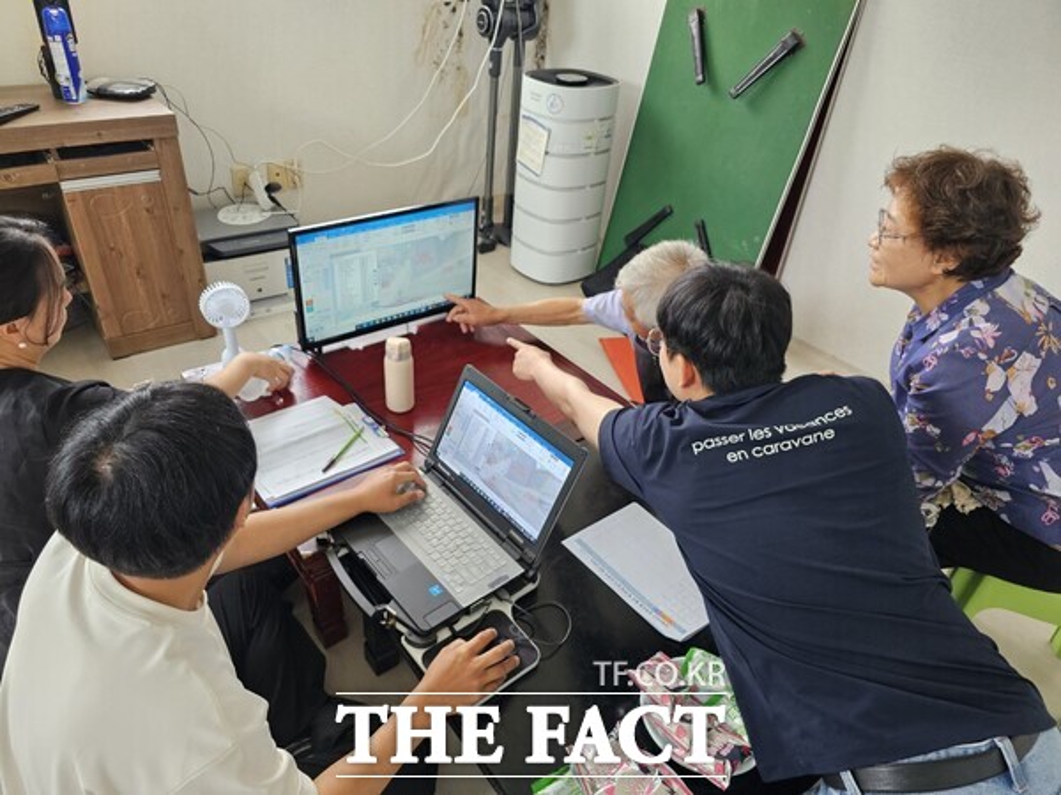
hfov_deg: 73.9
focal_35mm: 23
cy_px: 398
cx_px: 530
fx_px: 705
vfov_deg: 58.9
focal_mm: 6.3
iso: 200
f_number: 1.7
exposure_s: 1/120
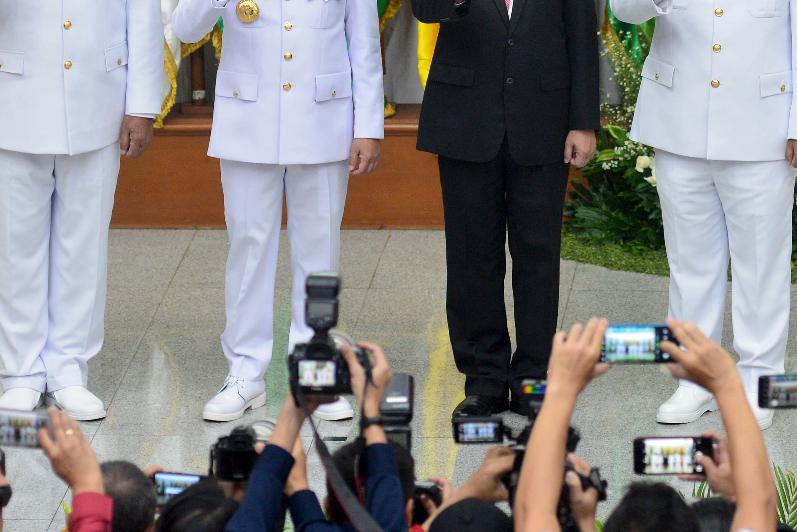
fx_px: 6887
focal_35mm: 311
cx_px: 654
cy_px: 28
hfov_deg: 6.6
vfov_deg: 4.4
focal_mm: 135
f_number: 5
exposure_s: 1/125
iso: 1600
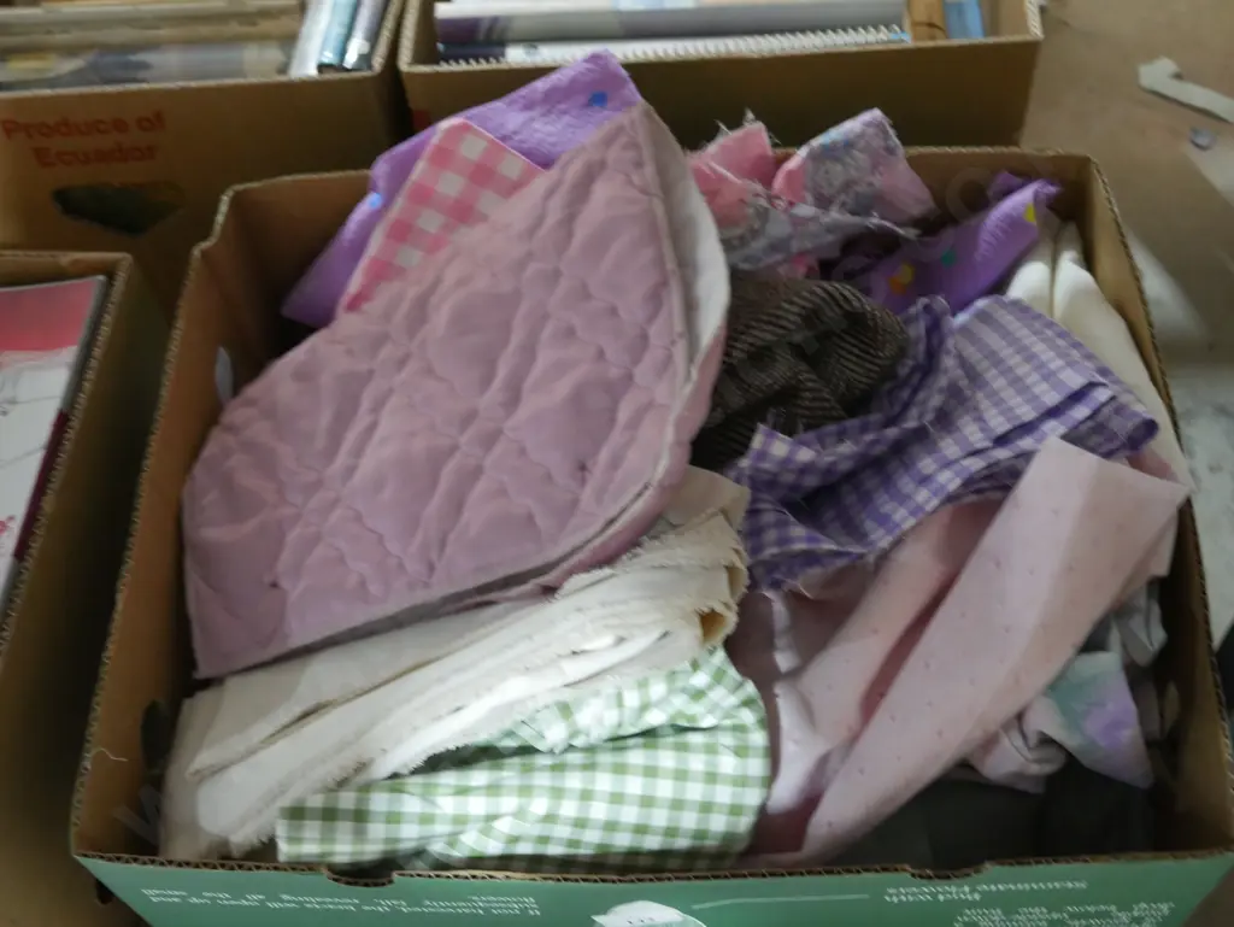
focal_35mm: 40
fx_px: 1427
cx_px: 617
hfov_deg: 46.8
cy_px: 464
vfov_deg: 36.0
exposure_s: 1/50
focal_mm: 20
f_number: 4.5
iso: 3200
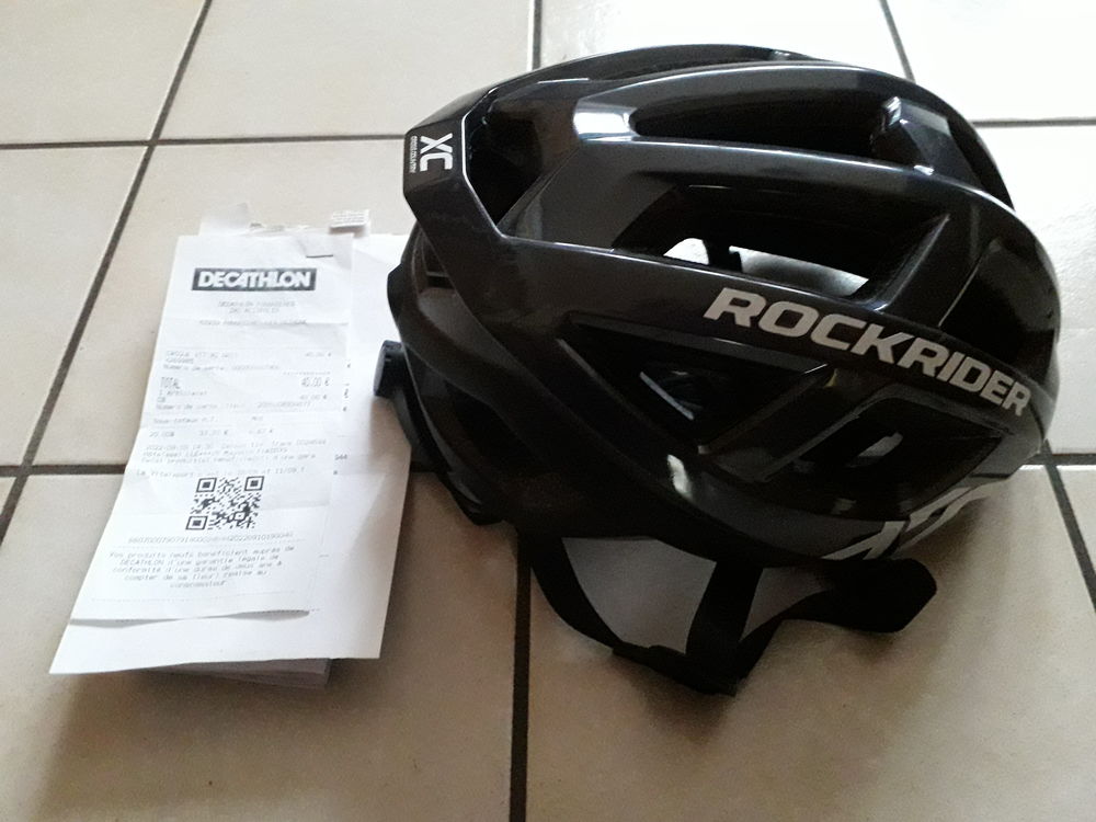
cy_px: 411
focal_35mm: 27
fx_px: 855
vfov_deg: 51.4
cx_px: 548
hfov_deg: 65.3
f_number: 1.9
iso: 800
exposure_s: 1/17
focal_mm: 3.6
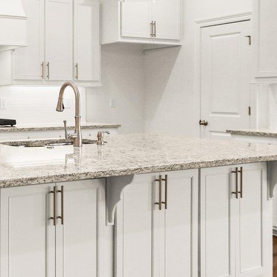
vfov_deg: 33.8
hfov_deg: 31.2
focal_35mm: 50
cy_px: 98
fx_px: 453
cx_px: -8
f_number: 10
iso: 200
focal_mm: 14
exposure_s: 1/8
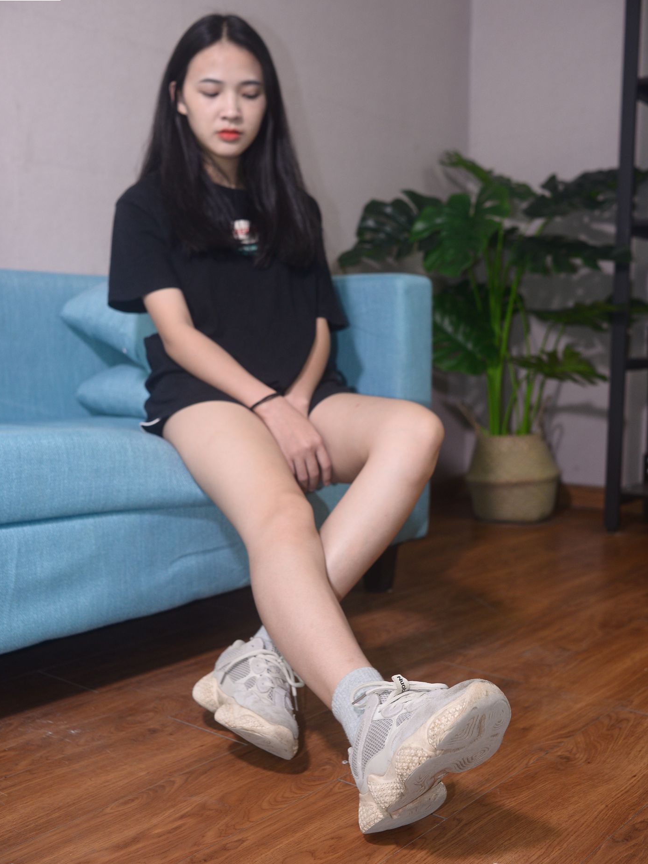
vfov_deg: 49.0
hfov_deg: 37.7
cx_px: 323
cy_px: 425
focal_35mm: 38
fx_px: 949
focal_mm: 35
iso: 640
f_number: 5
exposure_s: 1/125
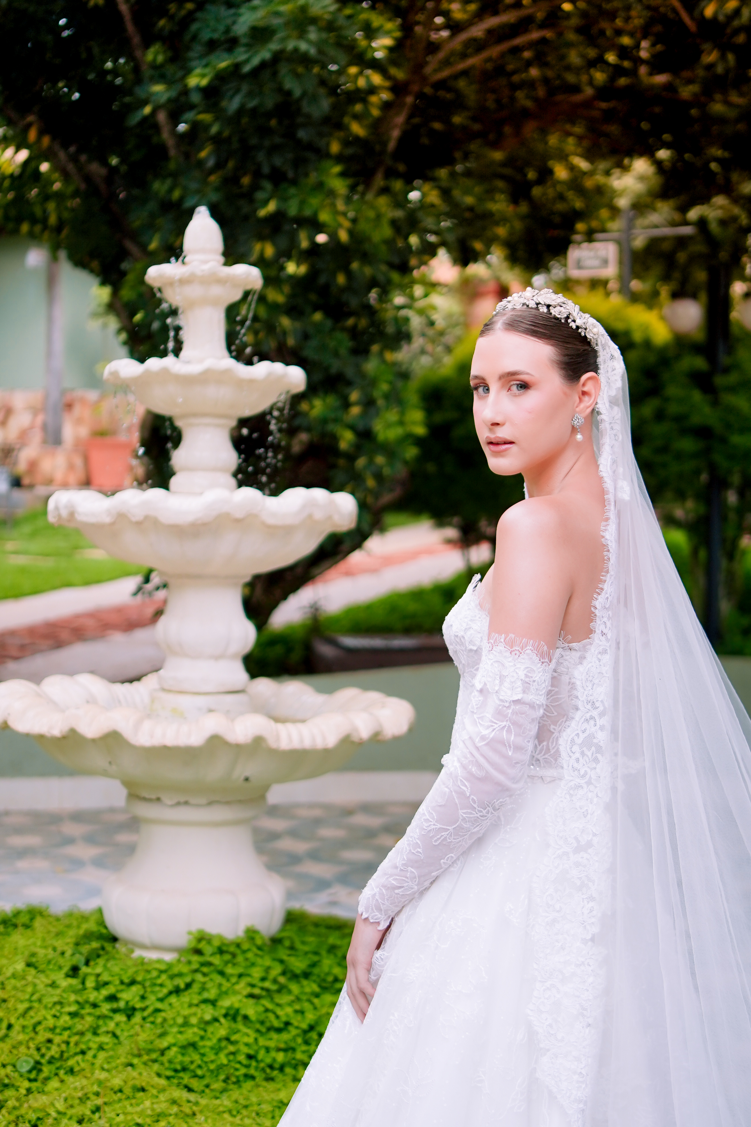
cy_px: 564
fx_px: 1627
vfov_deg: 38.2
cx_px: 376
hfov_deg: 26.0
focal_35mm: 52
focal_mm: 35
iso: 250
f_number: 2
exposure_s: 1/800
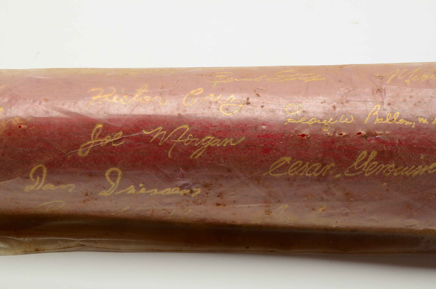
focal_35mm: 99
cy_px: 144
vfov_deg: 13.8
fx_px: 1197
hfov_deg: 20.7
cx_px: 218
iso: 200
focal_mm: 66
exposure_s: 1/160
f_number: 18
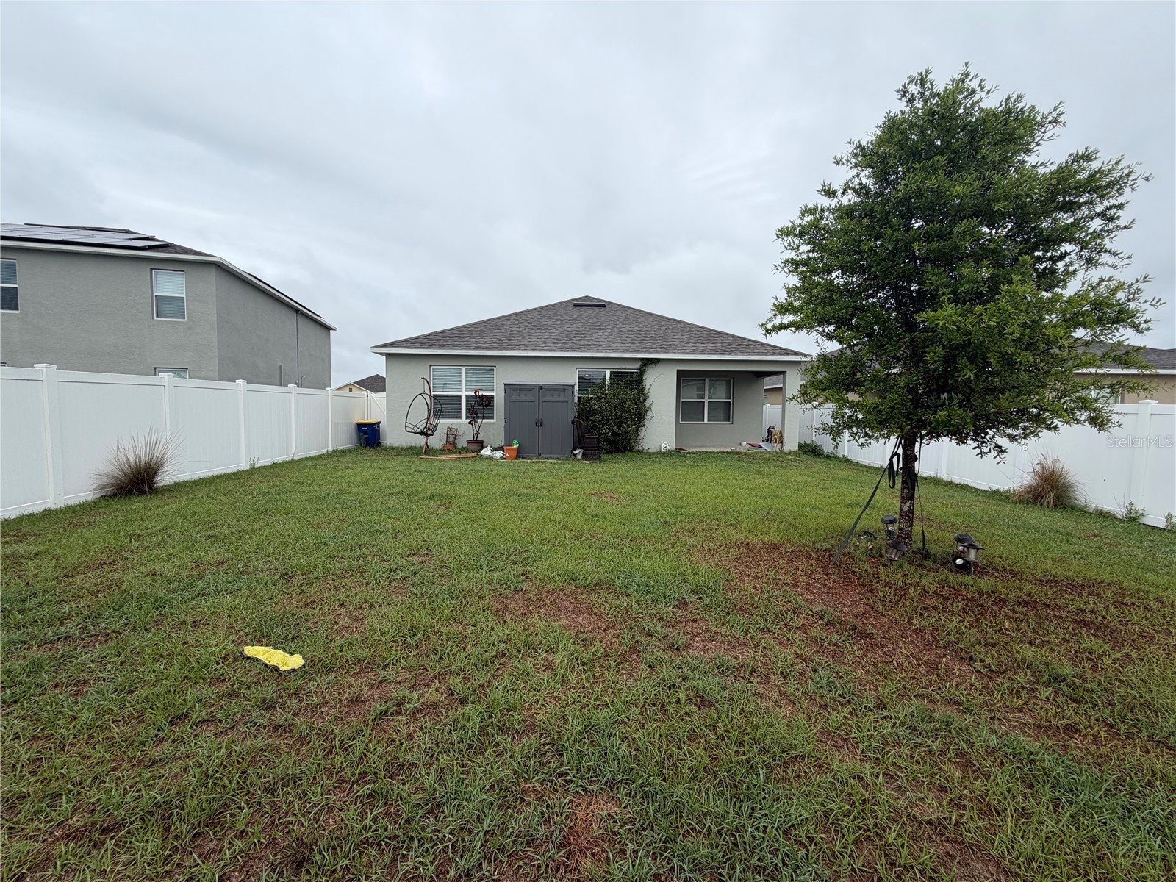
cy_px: 441
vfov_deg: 85.7
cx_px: 588
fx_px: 476
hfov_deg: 102.1
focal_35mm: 14
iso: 25
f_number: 2.2
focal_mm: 2.22
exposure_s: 1/770
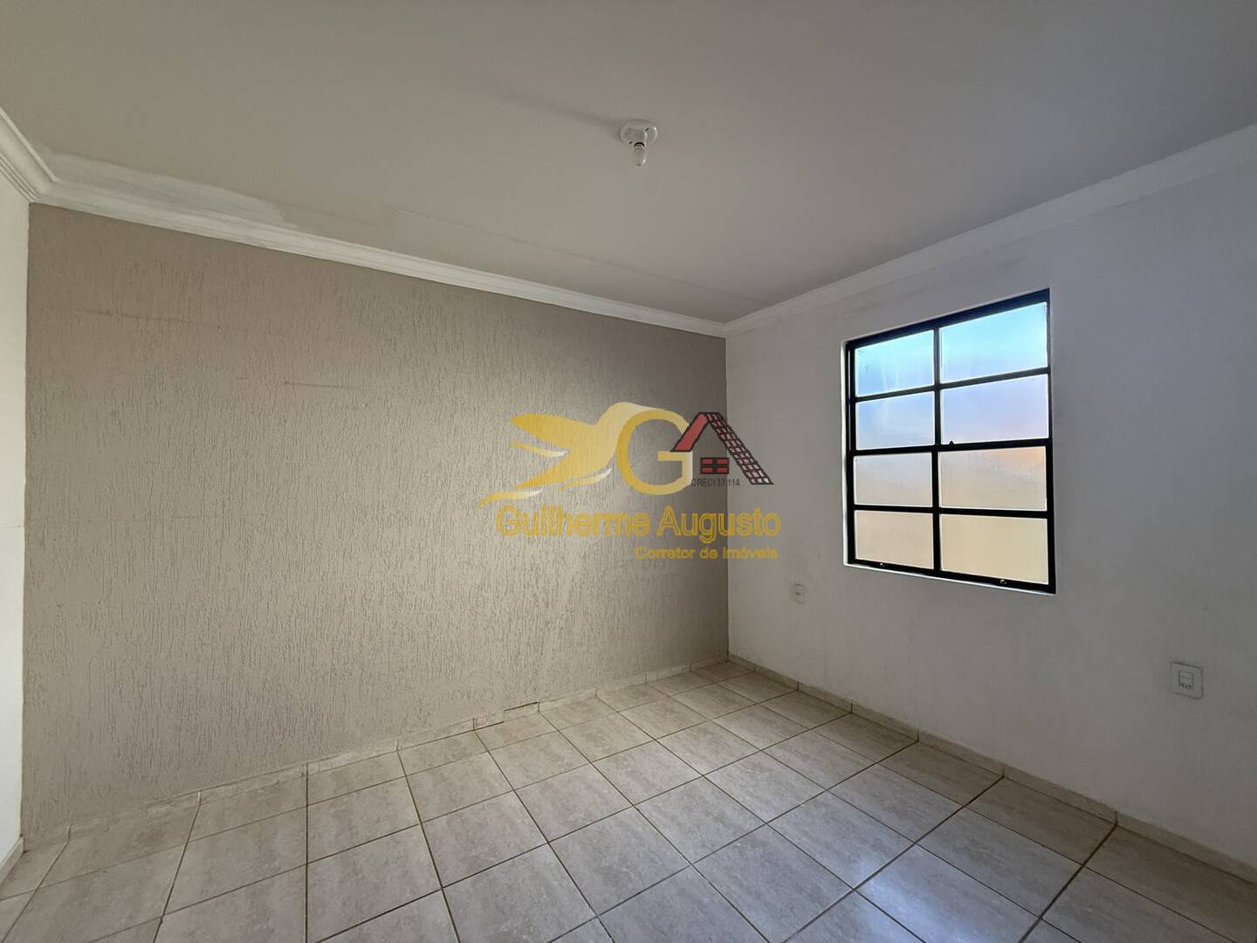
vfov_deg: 85.7
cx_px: 628
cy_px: 472
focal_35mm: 14
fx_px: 508
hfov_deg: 102.1
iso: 200
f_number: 2.2
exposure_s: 1/99
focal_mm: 2.22
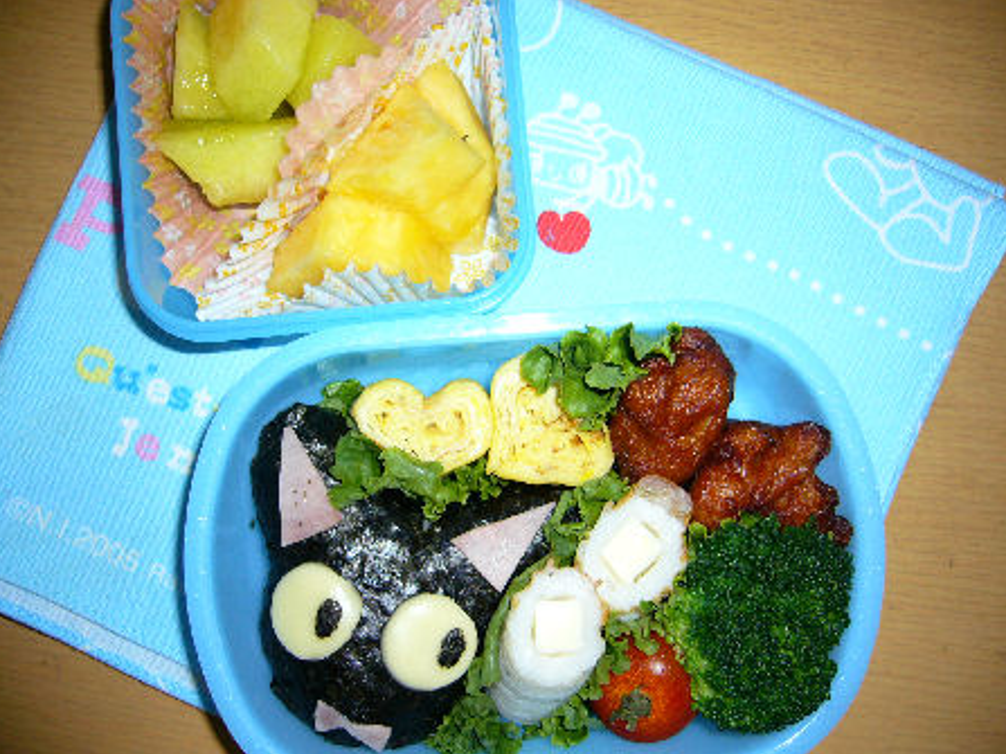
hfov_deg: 51.4
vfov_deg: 39.6
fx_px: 1046
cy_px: 386
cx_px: 500
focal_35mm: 36
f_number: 2.8
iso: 100
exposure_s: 1/60
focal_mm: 5.8
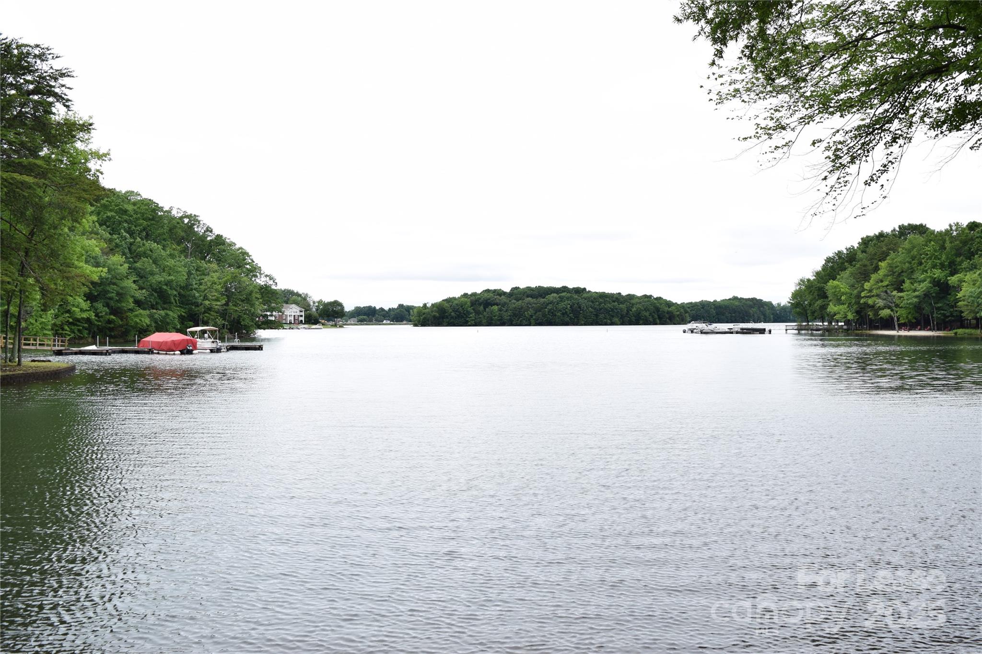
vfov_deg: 40.0
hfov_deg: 57.2
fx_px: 900
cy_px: 327
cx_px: 491
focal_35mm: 33
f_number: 5.6
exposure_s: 1/80
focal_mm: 22
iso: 100
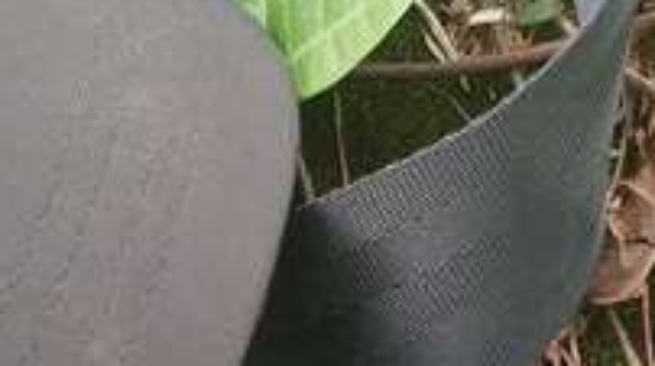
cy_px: 755
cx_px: 302
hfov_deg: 12.2
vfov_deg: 6.6
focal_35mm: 177
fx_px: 3070
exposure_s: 1/100
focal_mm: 4.5
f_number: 2
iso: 163
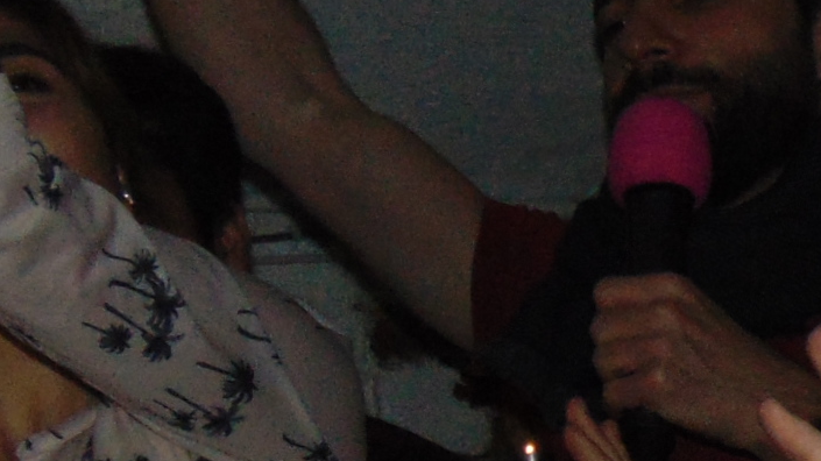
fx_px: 3068
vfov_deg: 8.5
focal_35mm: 141
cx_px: 981
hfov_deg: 14.7
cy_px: 561
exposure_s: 1/30
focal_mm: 4.5
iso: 200
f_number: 3
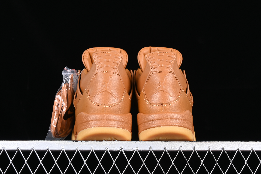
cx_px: 130
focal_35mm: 75
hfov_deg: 27.0
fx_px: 544
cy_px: 87
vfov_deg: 18.2
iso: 160
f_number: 6.3
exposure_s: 1/60
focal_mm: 50
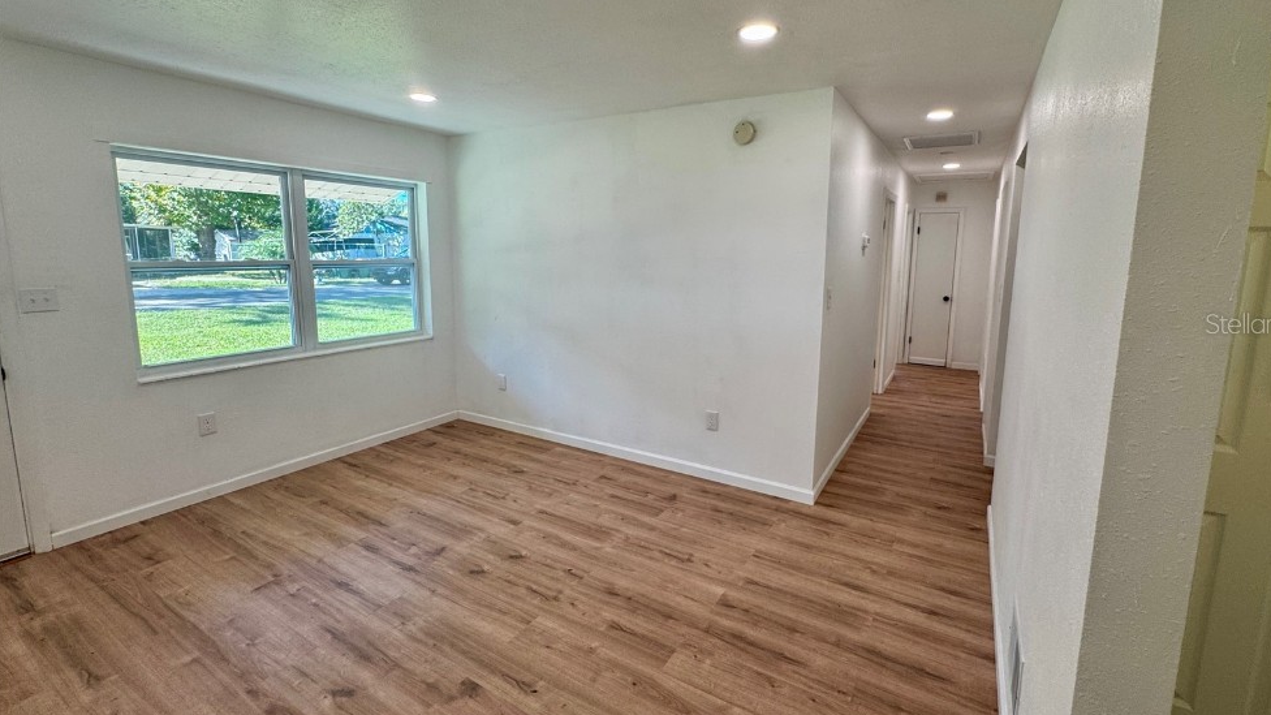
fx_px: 539
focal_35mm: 16
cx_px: 662
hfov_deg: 99.3
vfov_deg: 66.9
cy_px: 323
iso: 64
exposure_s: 1/120
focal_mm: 2.22
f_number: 2.2
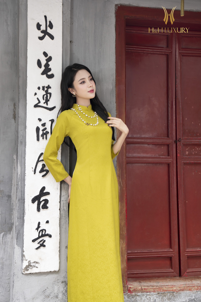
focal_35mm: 54
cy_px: 151
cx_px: 100
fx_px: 452
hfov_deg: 25.1
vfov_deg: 36.9
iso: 250
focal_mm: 54
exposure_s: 1/125
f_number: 3.5
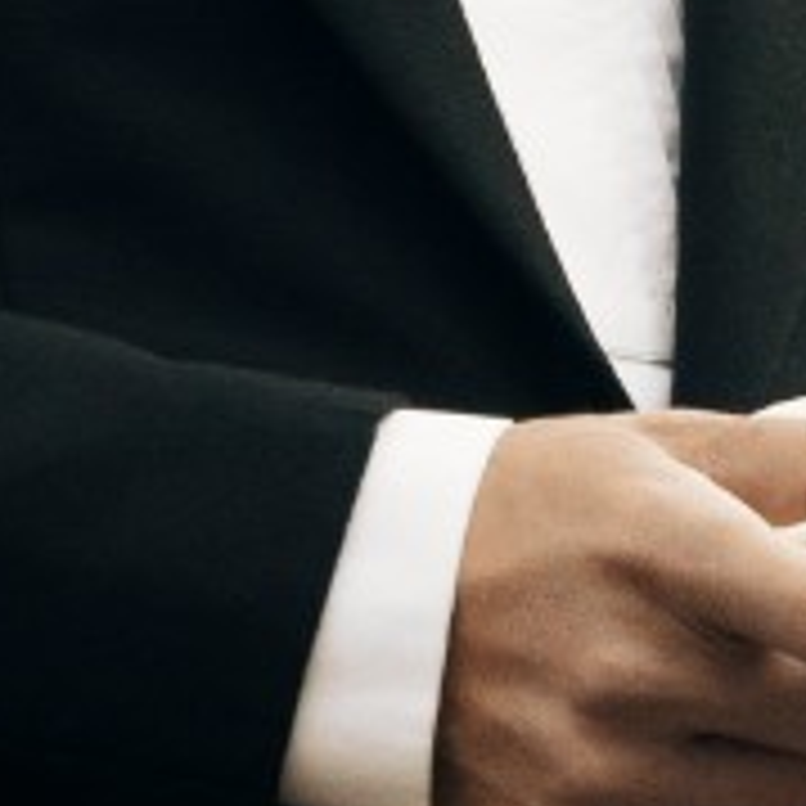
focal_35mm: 486
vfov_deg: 3.6
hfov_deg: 3.6
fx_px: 12803
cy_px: 414
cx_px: -5
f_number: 8
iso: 1250
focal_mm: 64
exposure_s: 1/640
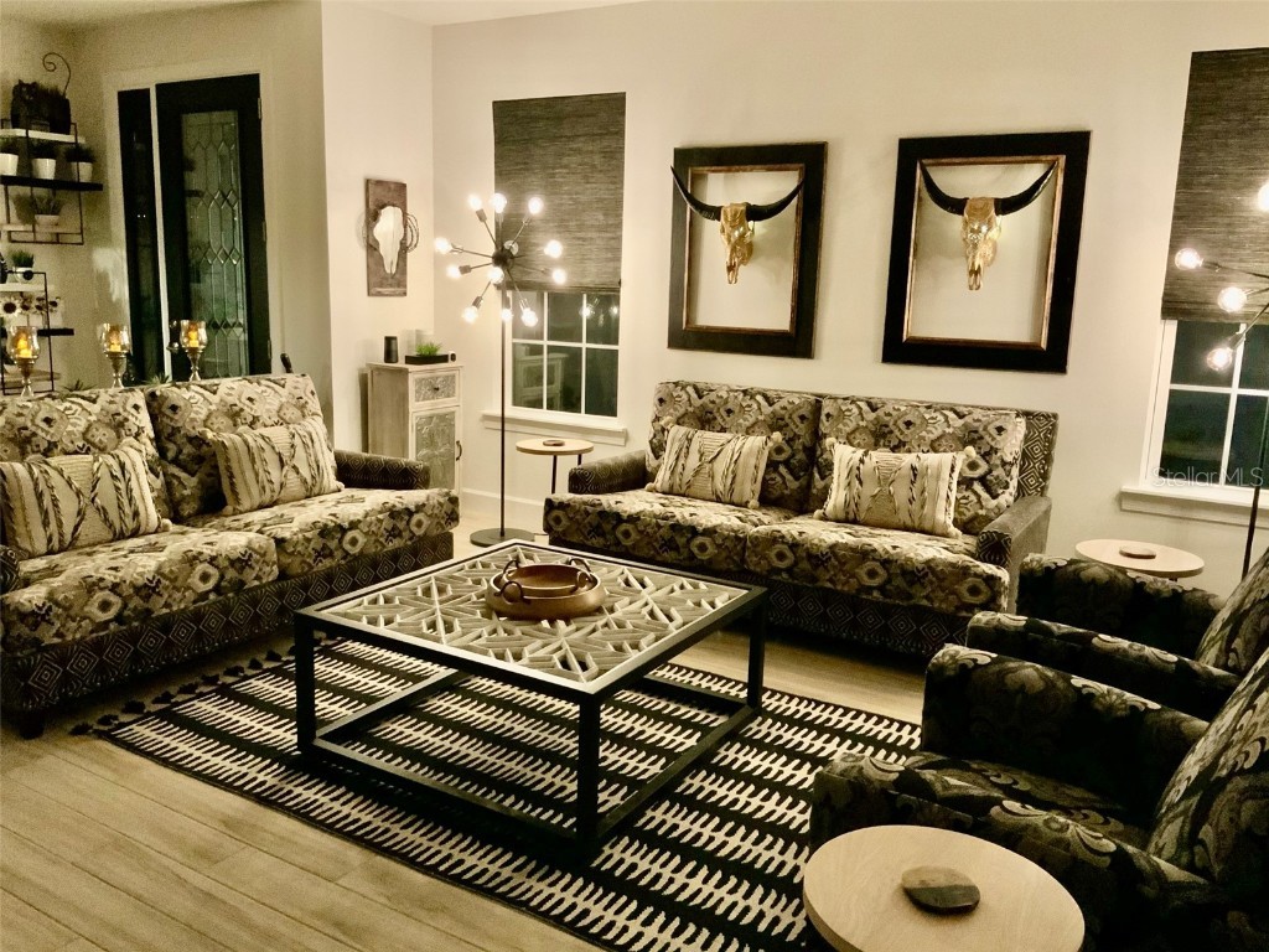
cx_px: 634
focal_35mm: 29
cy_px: 476
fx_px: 1063
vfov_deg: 48.2
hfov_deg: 61.7
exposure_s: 1/30
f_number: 1.8
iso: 500
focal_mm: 3
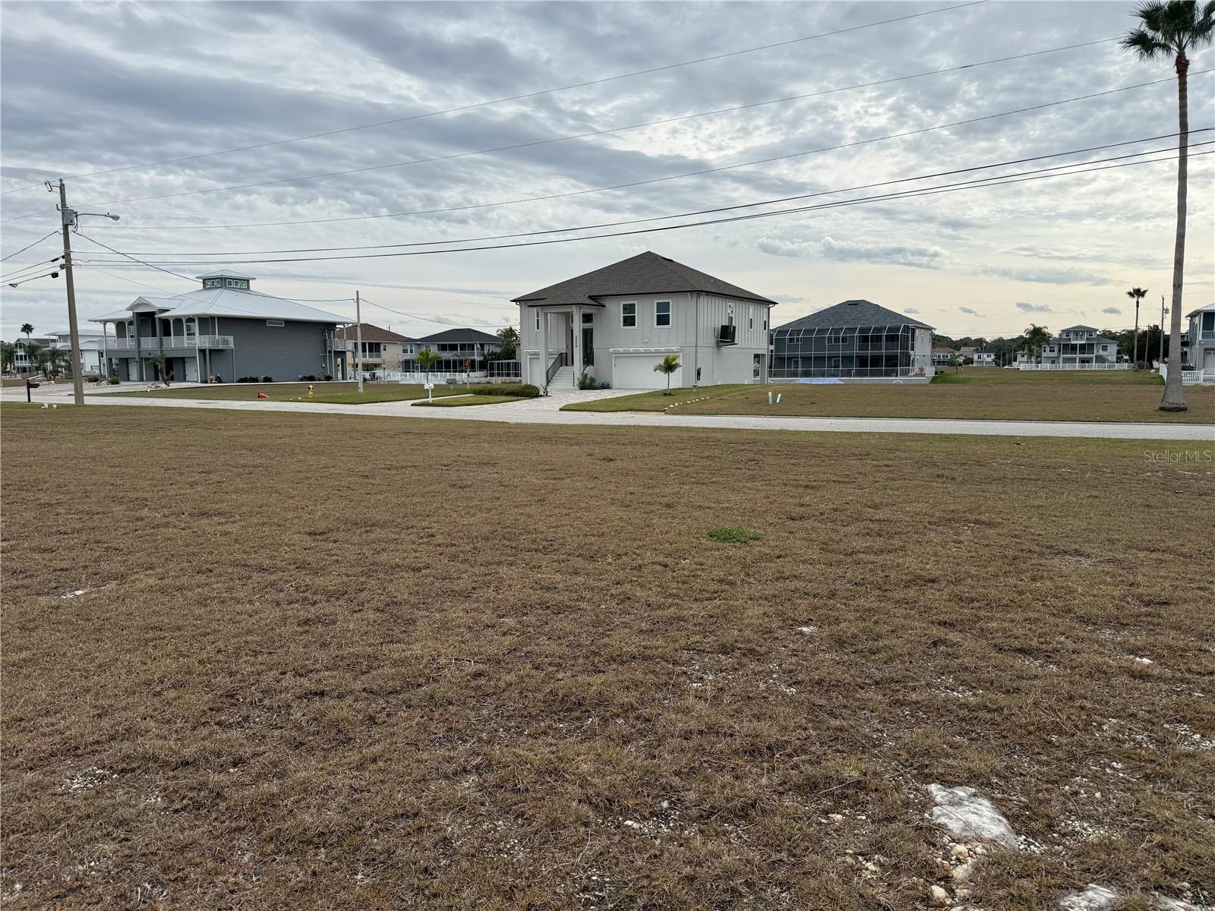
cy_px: 456
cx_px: 608
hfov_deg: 71.6
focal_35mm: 24
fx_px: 842
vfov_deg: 56.8
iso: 80
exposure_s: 1/5319
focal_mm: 6.76
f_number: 1.78
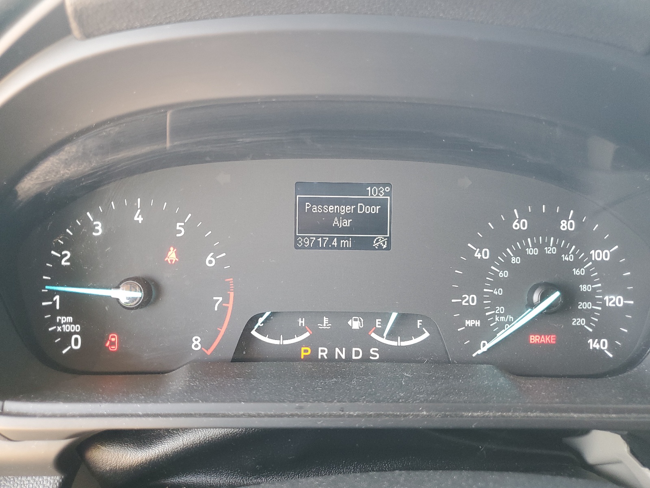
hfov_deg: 67.3
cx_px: 325
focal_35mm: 26
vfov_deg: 53.1
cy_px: 244
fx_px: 488
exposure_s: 1/60.2
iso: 104
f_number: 1.5
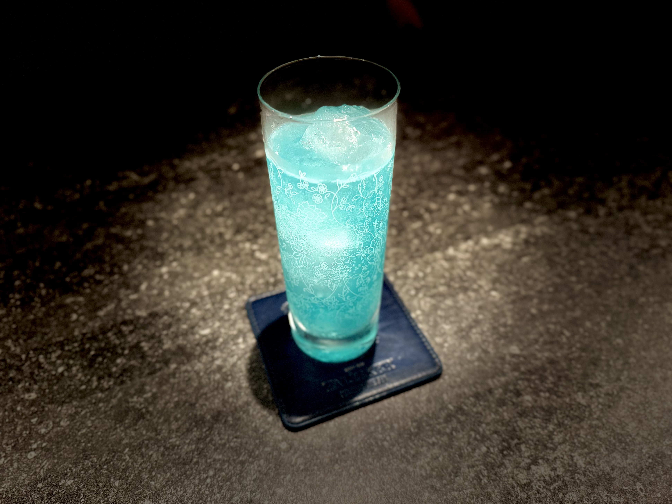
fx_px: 485
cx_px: 336
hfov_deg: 69.4
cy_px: 242
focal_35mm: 25
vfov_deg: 54.9
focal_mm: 6.76
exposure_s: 1/60
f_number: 1.78
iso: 500
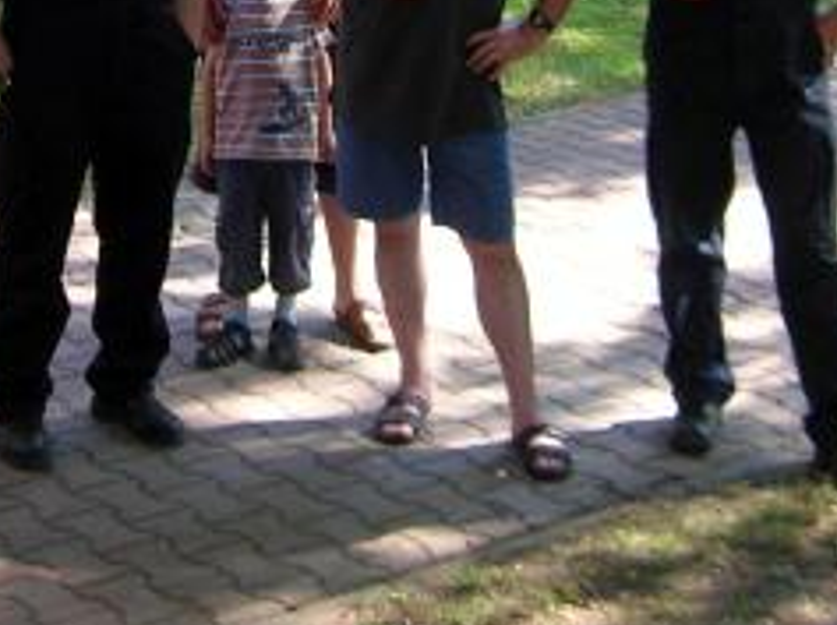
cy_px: -145
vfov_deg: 15.4
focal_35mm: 92
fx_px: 2221
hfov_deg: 21.1
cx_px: 184
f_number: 2.9
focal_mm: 5.7
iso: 50
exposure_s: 1/88.2
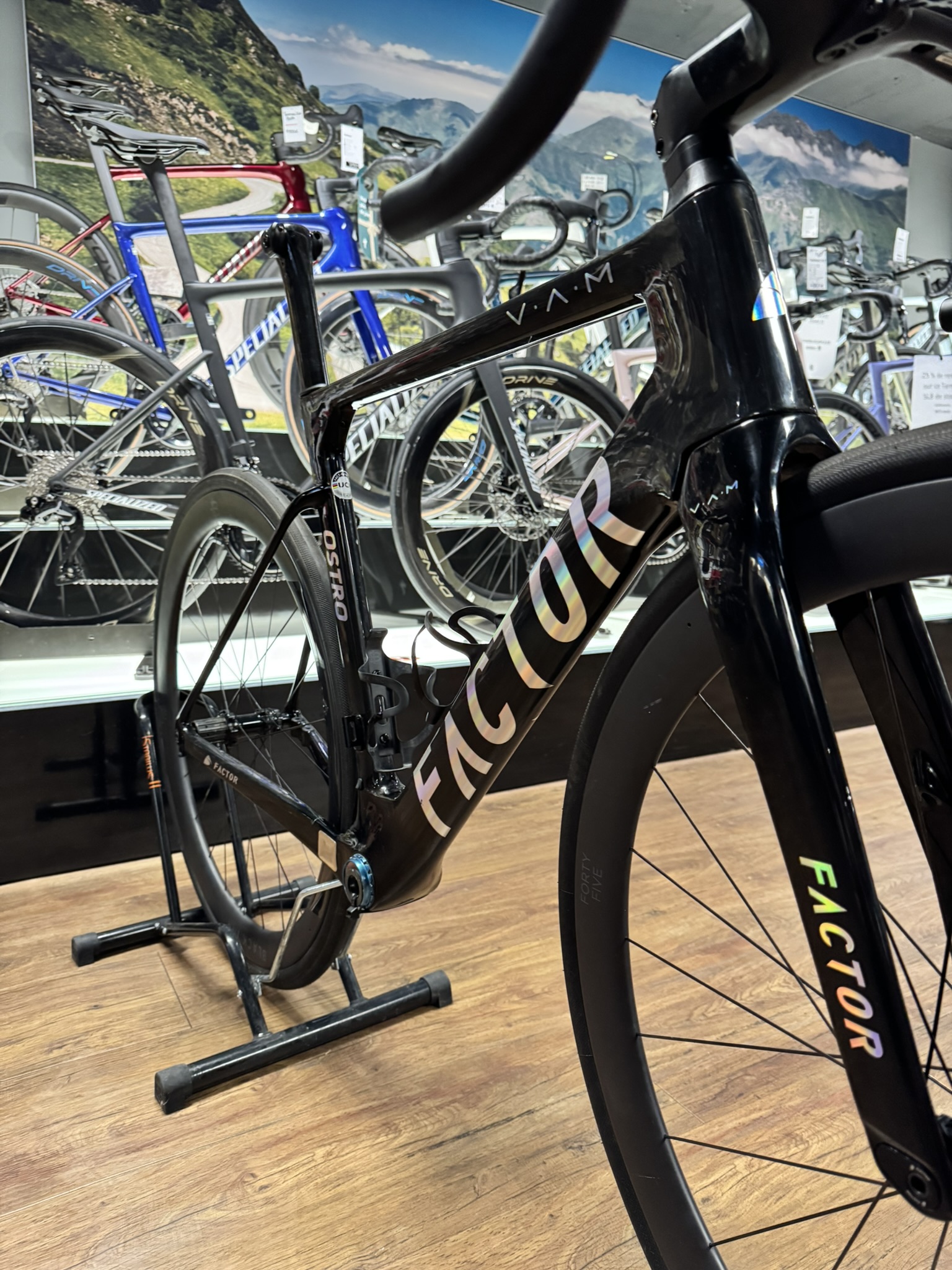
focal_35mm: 24
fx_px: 880
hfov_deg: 56.8
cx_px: 476
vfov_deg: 71.6
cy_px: 635
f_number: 1.78
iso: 500
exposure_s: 1/50
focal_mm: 6.76
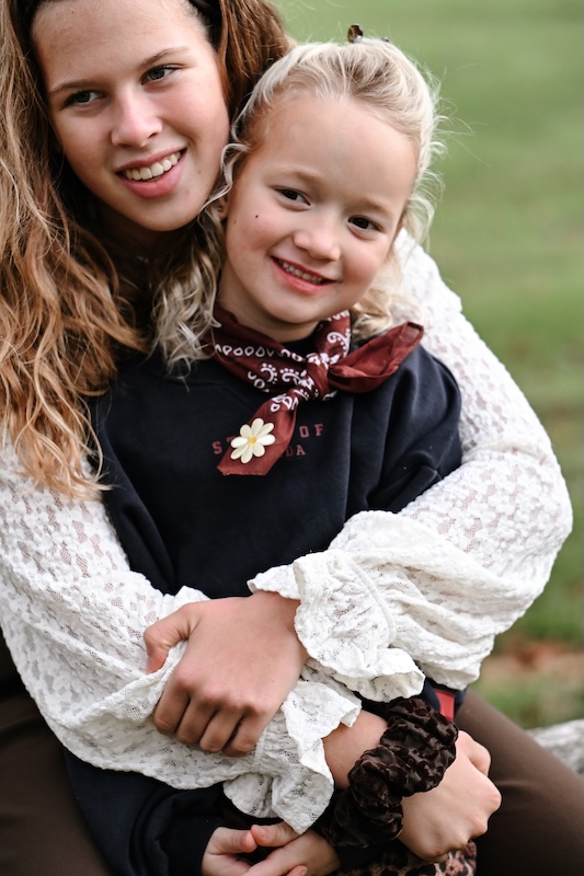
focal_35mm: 130
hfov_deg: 10.5
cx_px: 292
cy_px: 438
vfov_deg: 15.8
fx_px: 3164
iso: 1600
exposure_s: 1/1600
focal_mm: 130
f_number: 4.5
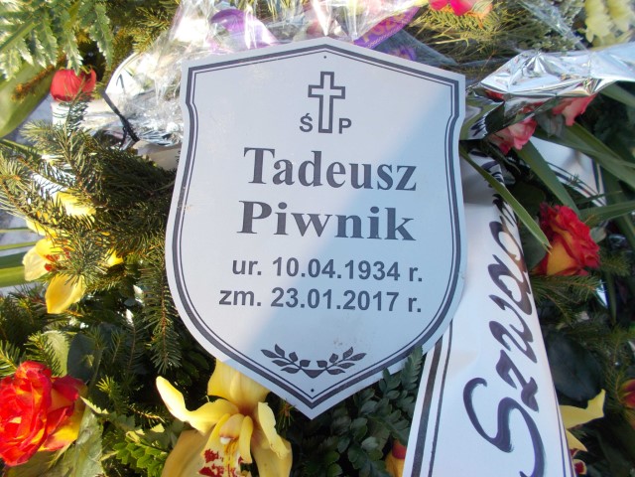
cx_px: 318
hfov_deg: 67.3
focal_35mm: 26
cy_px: 238
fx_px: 477
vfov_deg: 53.1
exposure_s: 1/125
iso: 80
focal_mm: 4.6
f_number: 3.2
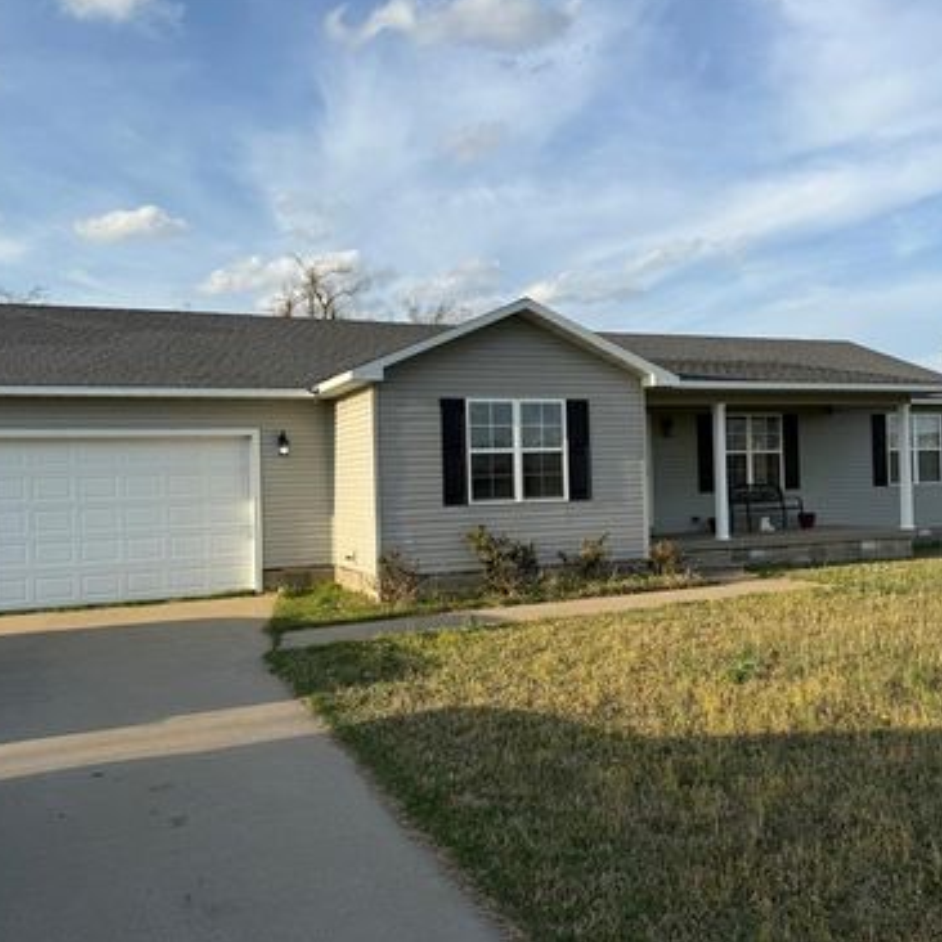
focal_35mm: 29
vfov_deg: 55.6
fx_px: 893
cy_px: 465
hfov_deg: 55.6
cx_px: 484
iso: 80
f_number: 1.78
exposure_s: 1/3584
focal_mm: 6.76
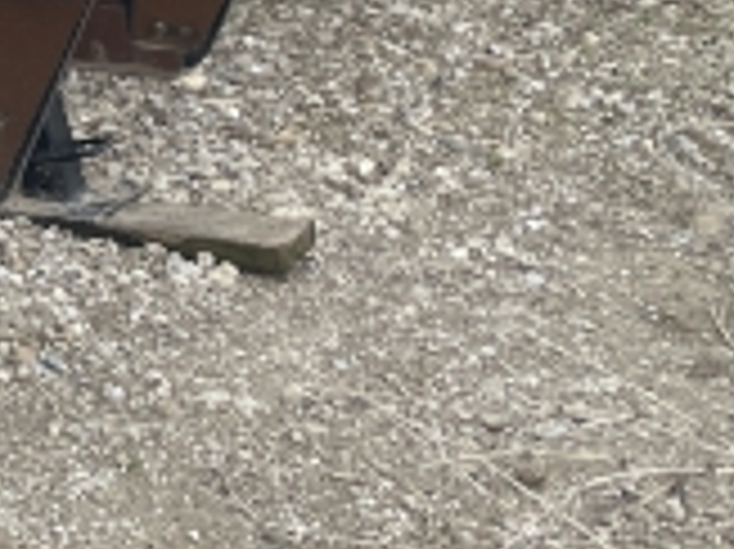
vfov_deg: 10.6
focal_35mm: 128
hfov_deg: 13.7
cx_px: -594
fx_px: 2712
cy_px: -540
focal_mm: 4.2
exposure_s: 1/2451
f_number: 1.6
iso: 32
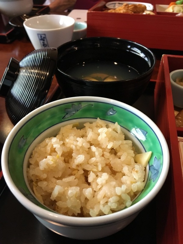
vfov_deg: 61.7
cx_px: 92
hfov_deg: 48.2
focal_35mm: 29
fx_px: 204
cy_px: 122
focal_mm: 4.15
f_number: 2.2
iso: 200
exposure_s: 1/30
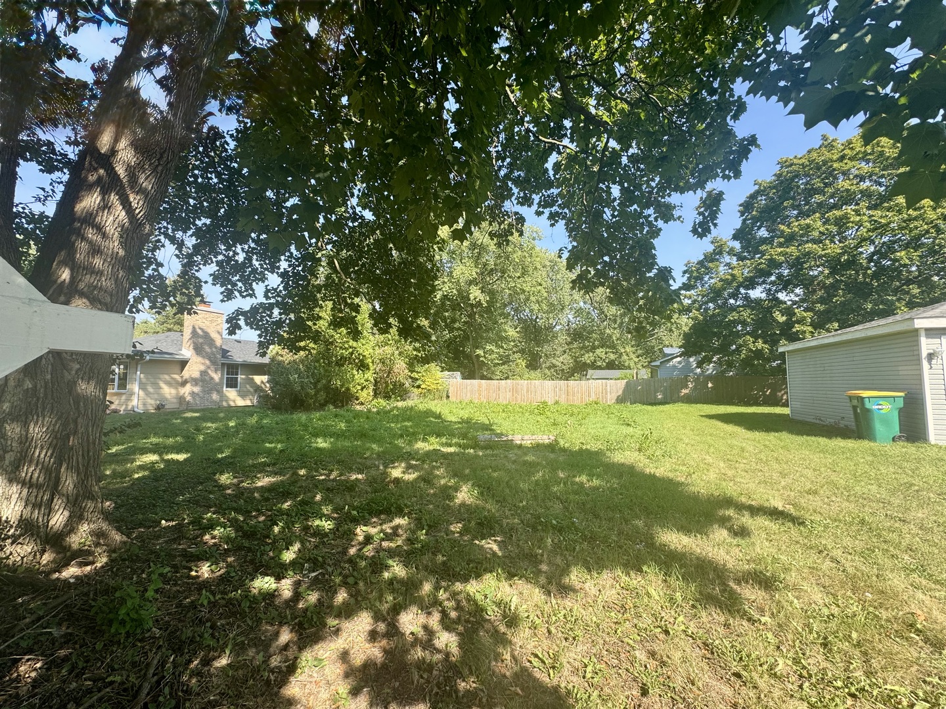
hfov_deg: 102.1
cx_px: 473
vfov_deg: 85.7
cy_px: 354
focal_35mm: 14
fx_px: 383
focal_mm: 2.22
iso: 40
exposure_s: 1/462
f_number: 2.2
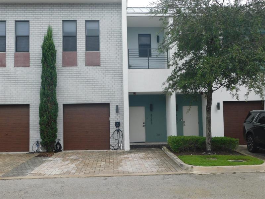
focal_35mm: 40
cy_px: 100
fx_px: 306
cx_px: 132
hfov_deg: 46.8
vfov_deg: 36.0
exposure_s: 1/800
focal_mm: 7.1
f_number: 3.6
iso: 125
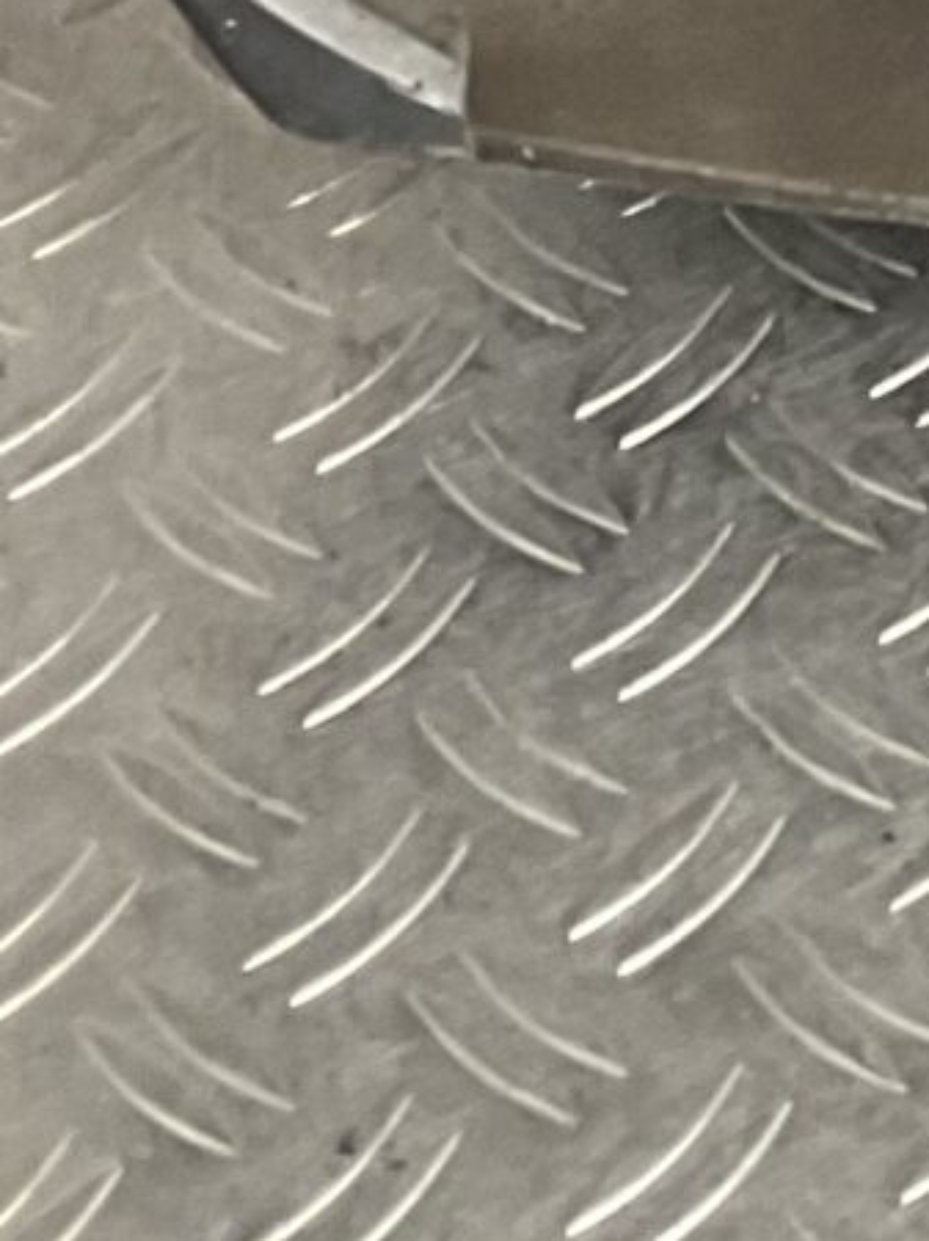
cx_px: 2007
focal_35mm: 165
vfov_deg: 10.9
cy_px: -1293
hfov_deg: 8.4
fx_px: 5910
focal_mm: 3
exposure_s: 1/100
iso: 50
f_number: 1.8
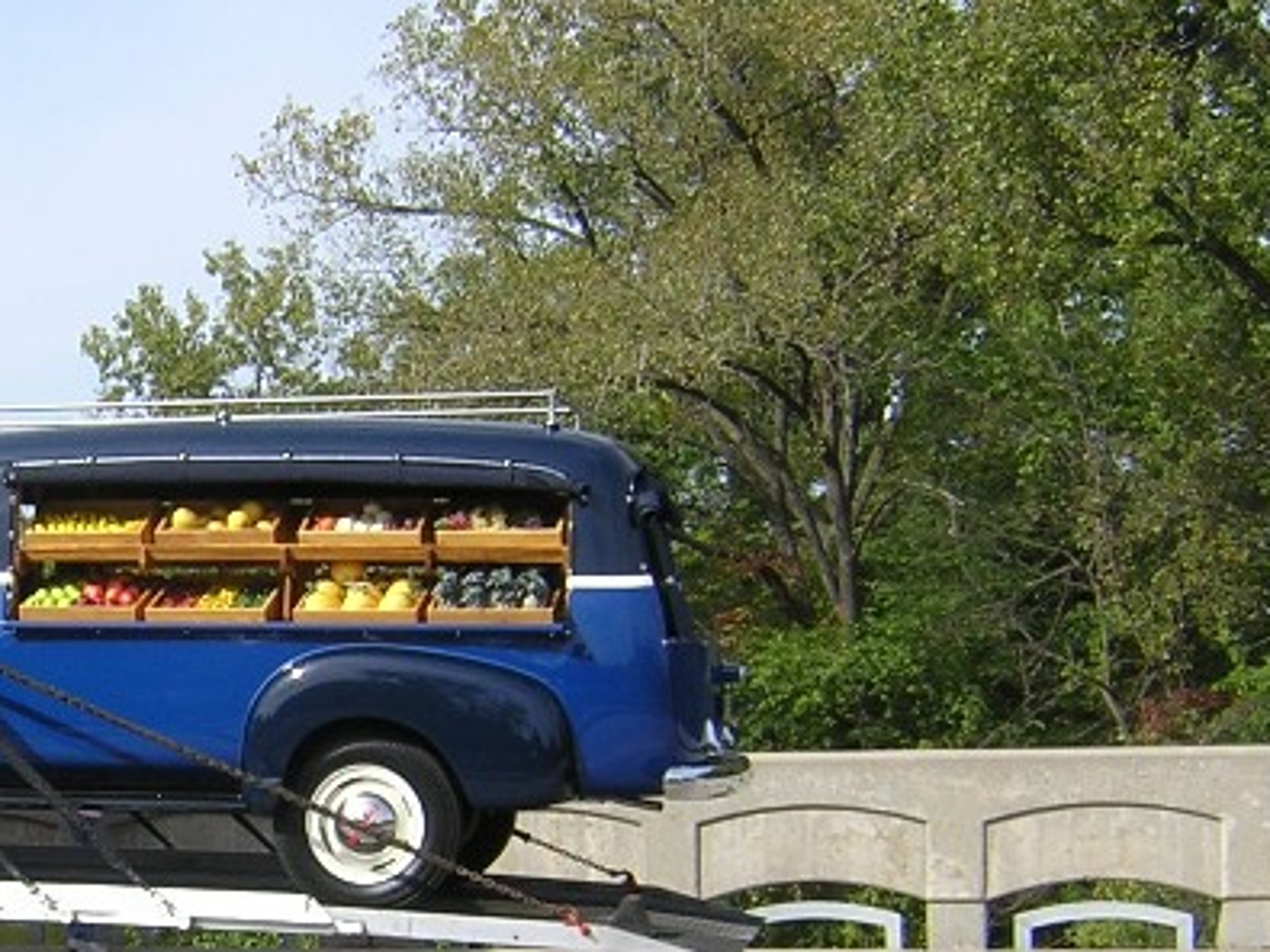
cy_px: 653
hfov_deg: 25.7
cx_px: 74
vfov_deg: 20.1
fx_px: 2677
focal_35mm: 73
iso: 100
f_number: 5.2
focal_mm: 4.7
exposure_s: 1/281
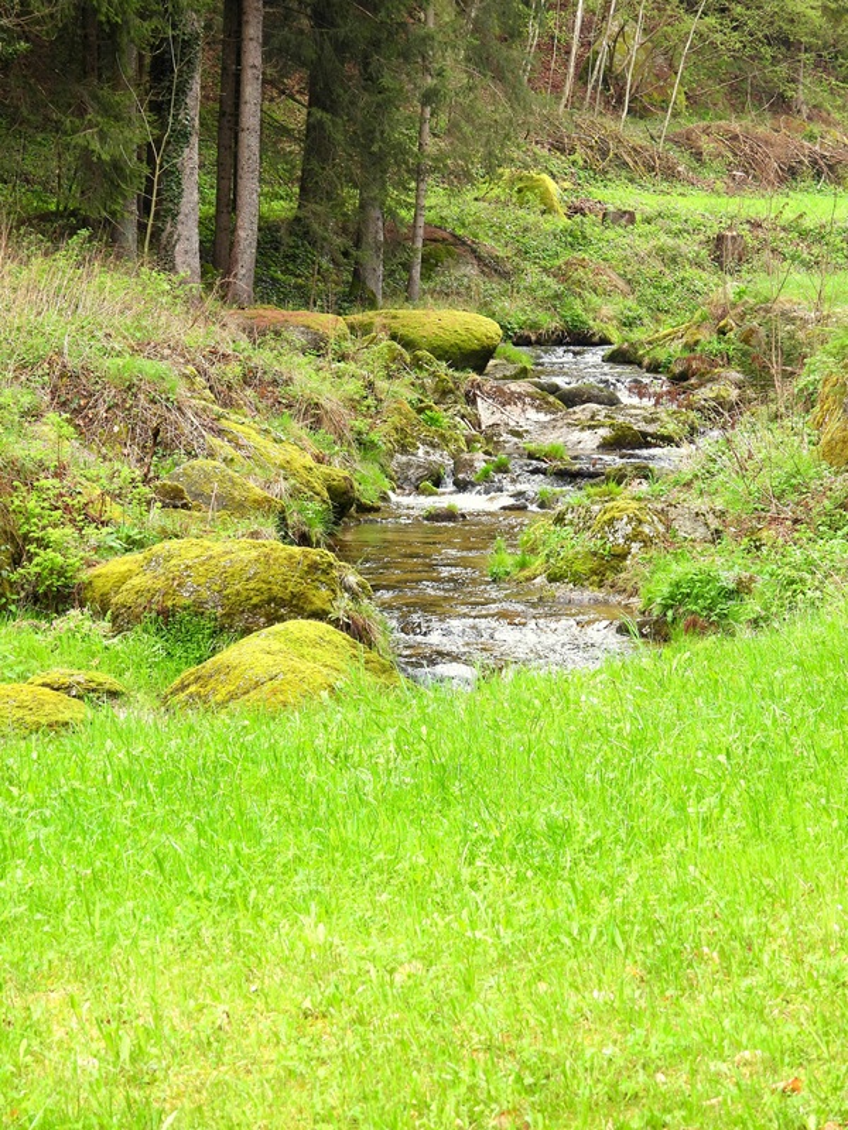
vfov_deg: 18.7
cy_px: 565
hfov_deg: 14.1
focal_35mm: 105
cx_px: 424
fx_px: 3430
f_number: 4
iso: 110
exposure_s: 1/60
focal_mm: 18.7
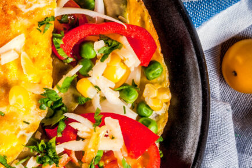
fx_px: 1731
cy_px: 113
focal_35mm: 247
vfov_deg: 5.6
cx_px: -41
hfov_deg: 8.3
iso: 100
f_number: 13
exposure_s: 1/80
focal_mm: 70
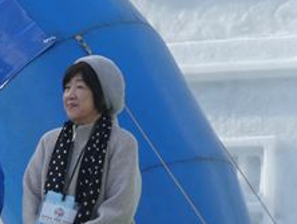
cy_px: 152
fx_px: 3539
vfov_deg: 3.6
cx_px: 67
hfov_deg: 4.8
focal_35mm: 412
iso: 80
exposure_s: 1/250
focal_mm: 25.6
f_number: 5.4
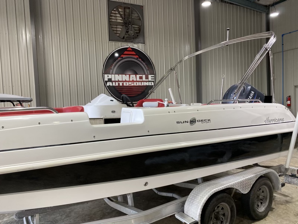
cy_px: 112
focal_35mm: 26
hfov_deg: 67.3
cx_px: 149
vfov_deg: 53.1
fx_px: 224
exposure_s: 1/120
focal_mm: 4.25
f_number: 1.8
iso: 80
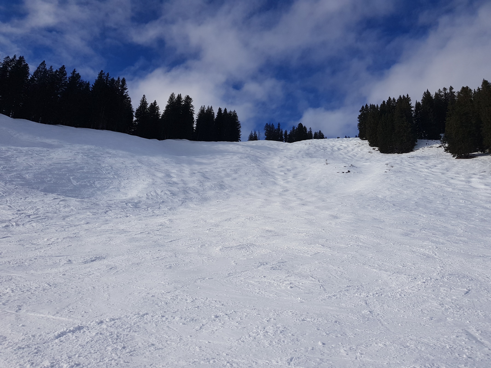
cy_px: 184
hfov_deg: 67.3
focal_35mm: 26
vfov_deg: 53.1
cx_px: 246
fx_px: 369
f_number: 1.7
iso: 40
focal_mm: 4.2
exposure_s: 1/4512
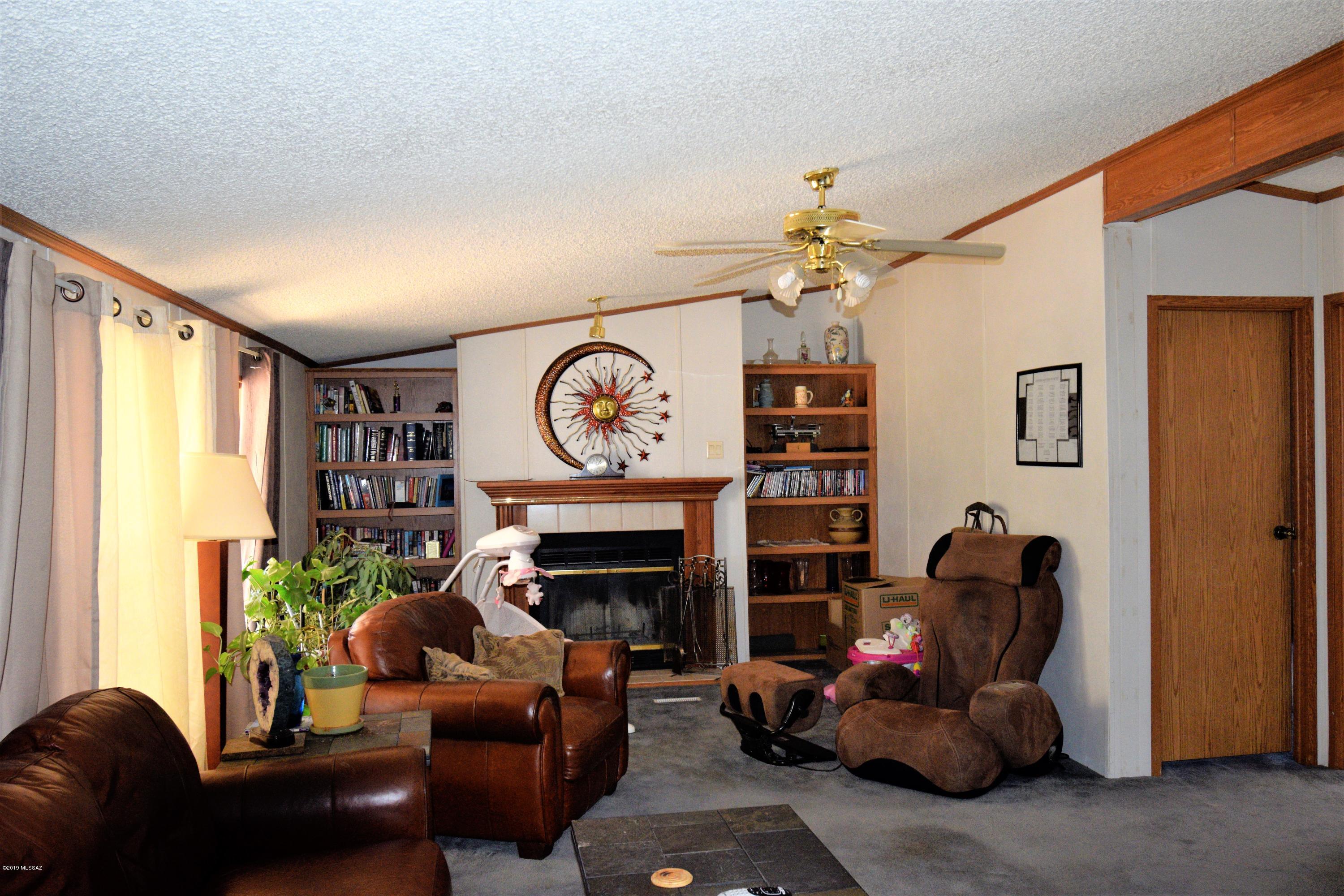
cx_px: 672
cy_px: 448
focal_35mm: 30
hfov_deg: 61.9
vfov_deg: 43.6
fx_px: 1120
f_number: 5.6
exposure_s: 1/60
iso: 1000
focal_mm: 20
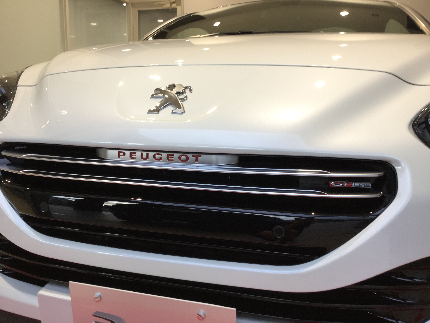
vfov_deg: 45.4
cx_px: 215
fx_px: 385
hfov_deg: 58.4
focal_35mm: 31
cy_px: 162
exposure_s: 1/30
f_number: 2.4
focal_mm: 3.3
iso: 32
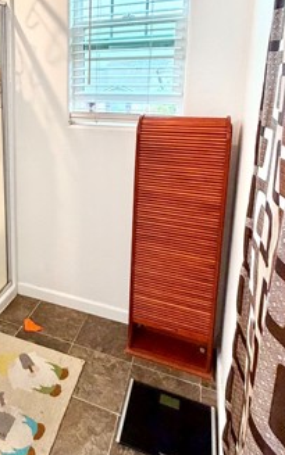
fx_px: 360
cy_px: 148
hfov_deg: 39.7
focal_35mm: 29
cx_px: 24
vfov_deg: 62.9
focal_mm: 2.22
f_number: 2.2
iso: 320
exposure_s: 1/60
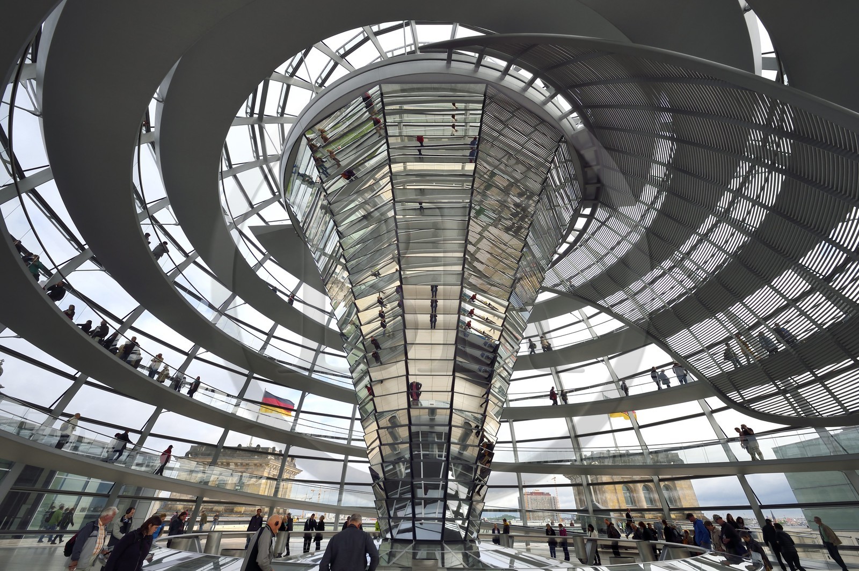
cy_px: 286
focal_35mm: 14
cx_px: 430
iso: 400
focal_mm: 14
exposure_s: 1/400
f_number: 11
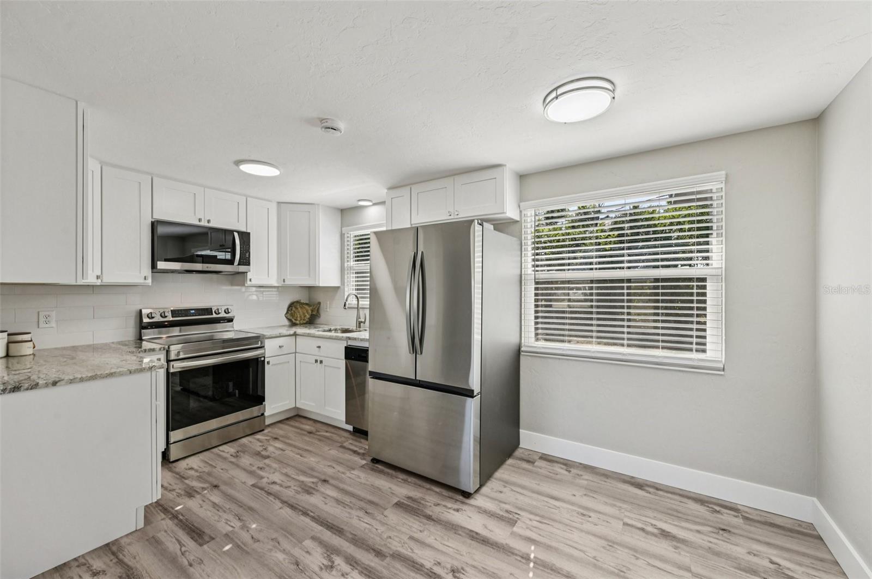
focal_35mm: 14
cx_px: 436
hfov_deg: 104.3
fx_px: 339
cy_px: 290
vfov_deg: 81.1
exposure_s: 1/160
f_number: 8
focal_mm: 14
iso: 400
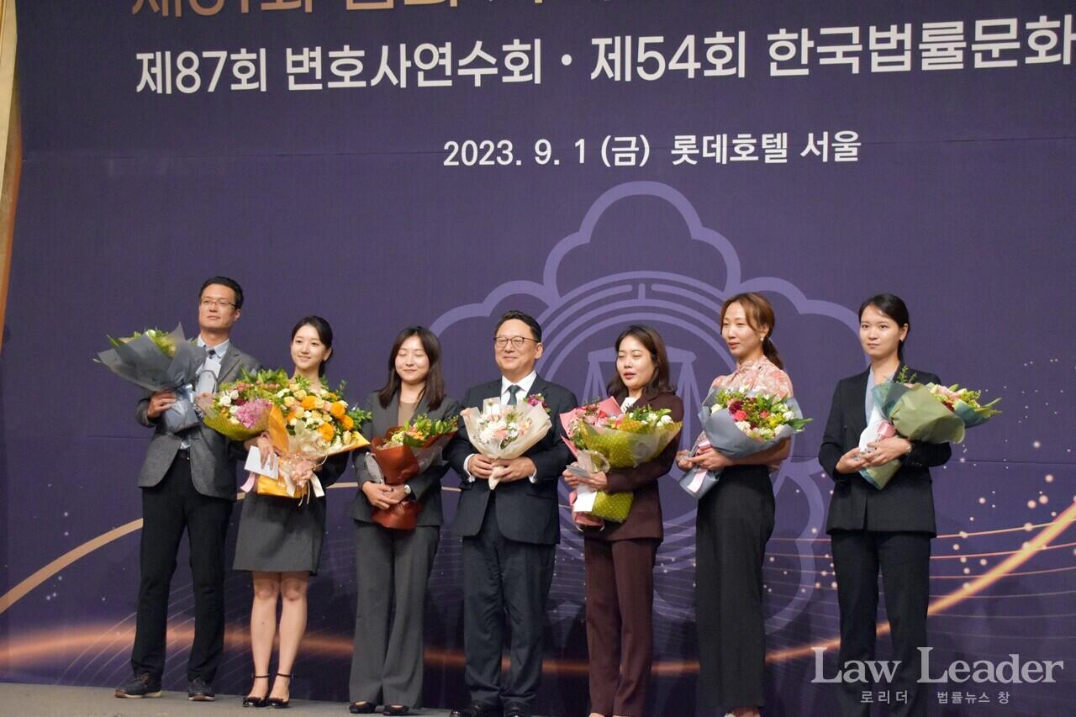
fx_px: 1703
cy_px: 358
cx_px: 538
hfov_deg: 35.1
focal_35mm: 57
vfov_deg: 23.8
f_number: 4.5
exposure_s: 1/250
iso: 5000
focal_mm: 38
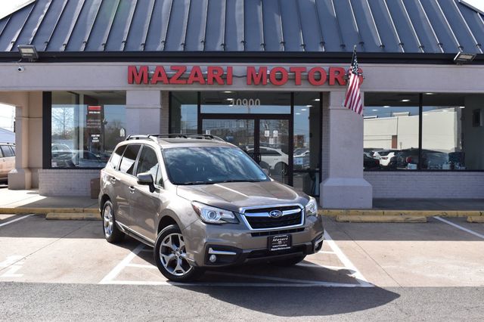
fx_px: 524
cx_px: 242
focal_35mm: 39
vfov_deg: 34.2
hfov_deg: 49.6
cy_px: 161
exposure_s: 1/320
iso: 400
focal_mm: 26
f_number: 11
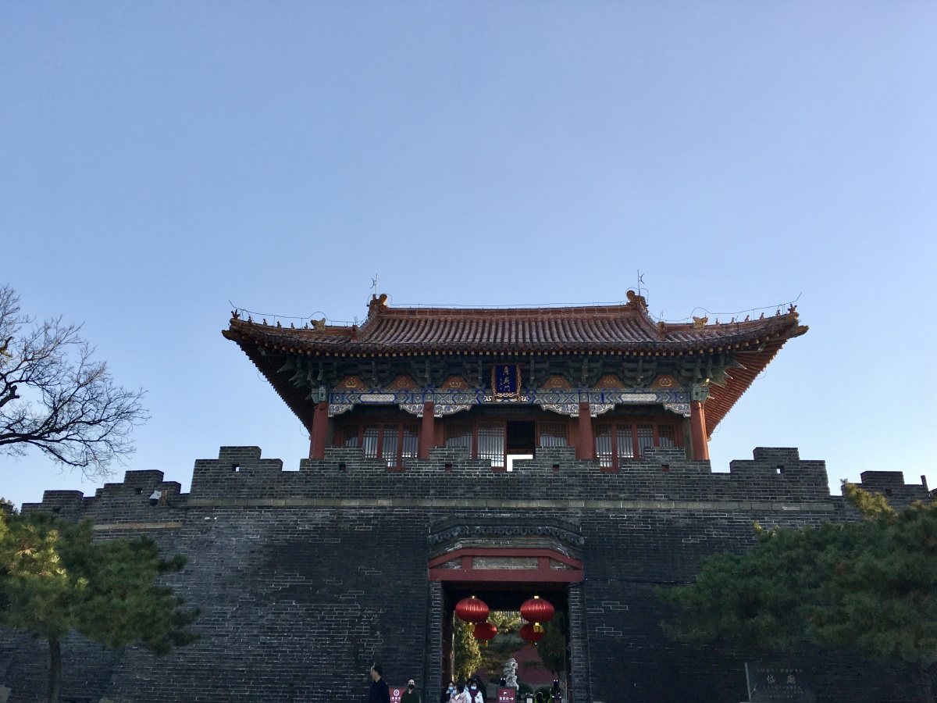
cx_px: 468
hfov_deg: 61.7
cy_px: 352
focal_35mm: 29
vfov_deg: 48.2
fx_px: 785
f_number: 2.2
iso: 25
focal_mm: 4.15
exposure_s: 1/569
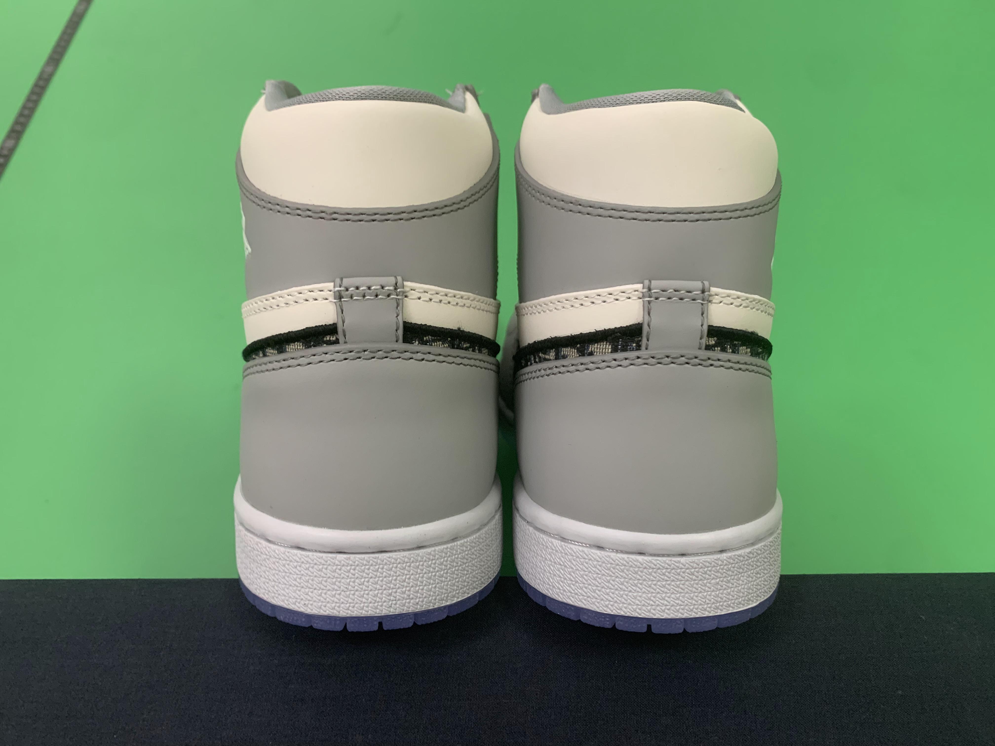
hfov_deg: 67.3
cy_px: 373
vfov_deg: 53.1
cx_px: 498
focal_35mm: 26
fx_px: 747
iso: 200
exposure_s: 1/60
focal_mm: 4.25
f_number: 1.8
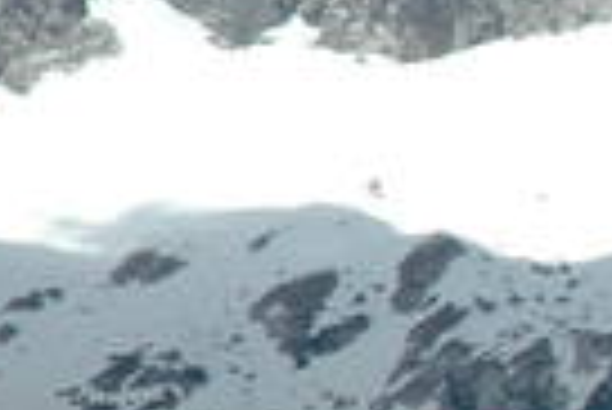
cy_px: 295
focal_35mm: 555
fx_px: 9445
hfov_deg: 3.6
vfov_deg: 2.5
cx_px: 1557
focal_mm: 70
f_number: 10
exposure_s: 1/400
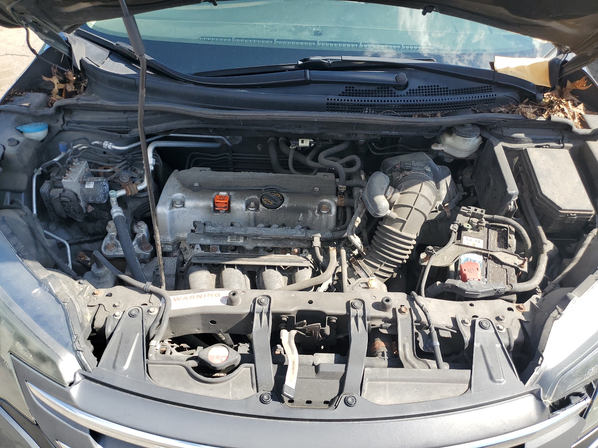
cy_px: 224
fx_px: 449
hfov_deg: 67.3
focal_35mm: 26
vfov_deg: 53.1
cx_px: 299
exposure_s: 1/909
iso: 50
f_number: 1.5
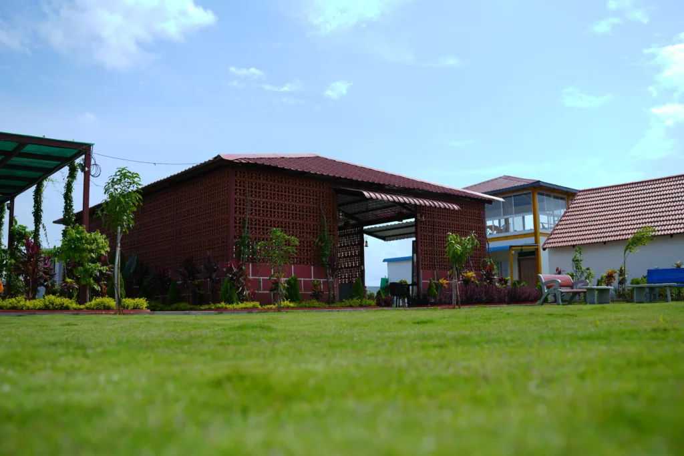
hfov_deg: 54.4
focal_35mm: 35
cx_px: 342
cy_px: 228
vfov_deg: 37.9
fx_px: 665
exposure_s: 1/800
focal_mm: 35
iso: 80
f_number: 4.5
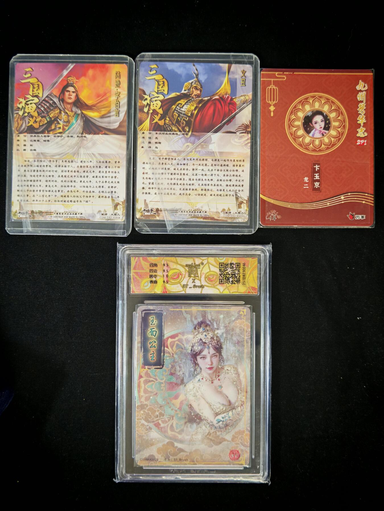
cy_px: 256
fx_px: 710
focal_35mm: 48
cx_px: 192
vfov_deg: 39.7
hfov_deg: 30.3
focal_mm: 6.67
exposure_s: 1/33
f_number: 1.9
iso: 250
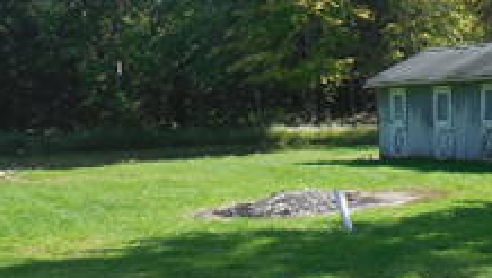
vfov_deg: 12.6
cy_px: 90
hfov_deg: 19.9
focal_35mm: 96
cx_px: 682
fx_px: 1253
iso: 125
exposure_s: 1/500
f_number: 3.2
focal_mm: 5.3
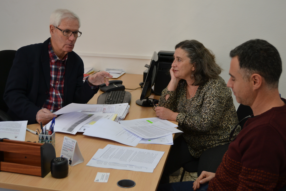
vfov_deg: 28.9
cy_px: 96
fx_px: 369
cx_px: 143
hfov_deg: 42.3
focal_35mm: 46
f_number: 4.2
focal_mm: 31
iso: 450
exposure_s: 1/60
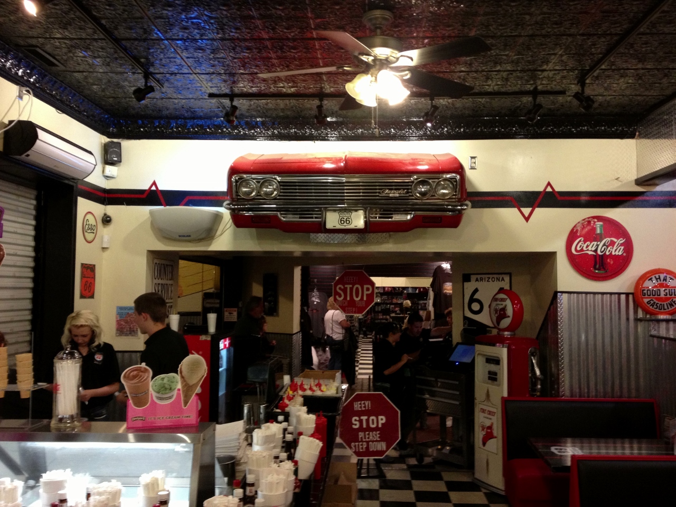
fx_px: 683
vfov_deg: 40.7
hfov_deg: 52.6
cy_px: 254
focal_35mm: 35
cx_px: 338
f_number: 2.4
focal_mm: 4.28
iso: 160
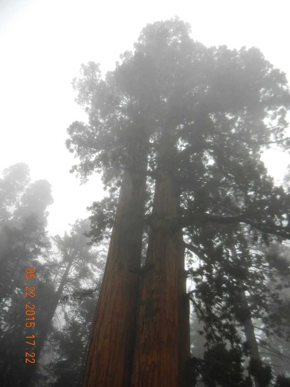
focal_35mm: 30
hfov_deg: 46.8
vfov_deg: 60.0
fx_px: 335
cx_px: 145
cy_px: 194
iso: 160
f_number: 3.5
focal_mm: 5.4
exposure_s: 1/347
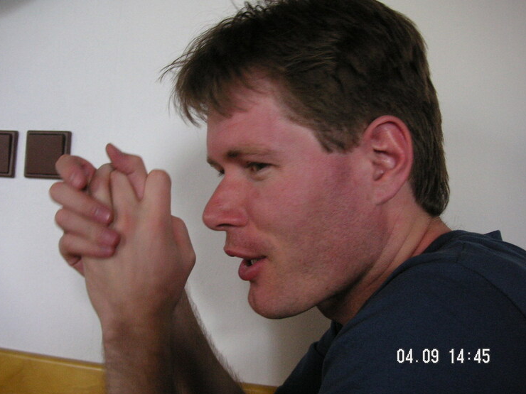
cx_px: 245
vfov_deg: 35.9
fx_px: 608
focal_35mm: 40
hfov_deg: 46.8
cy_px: 185
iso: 100
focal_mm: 6.1
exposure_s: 1/45
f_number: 2.8
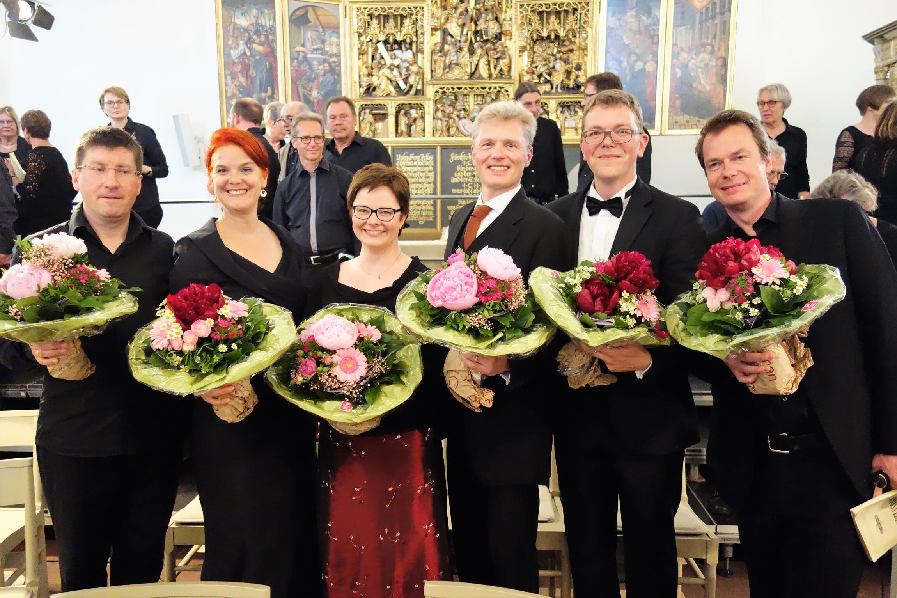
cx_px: 448
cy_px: 299
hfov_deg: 65.5
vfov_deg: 46.4
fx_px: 698
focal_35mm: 28
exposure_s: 1/125
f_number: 1.8
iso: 3200
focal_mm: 10.4
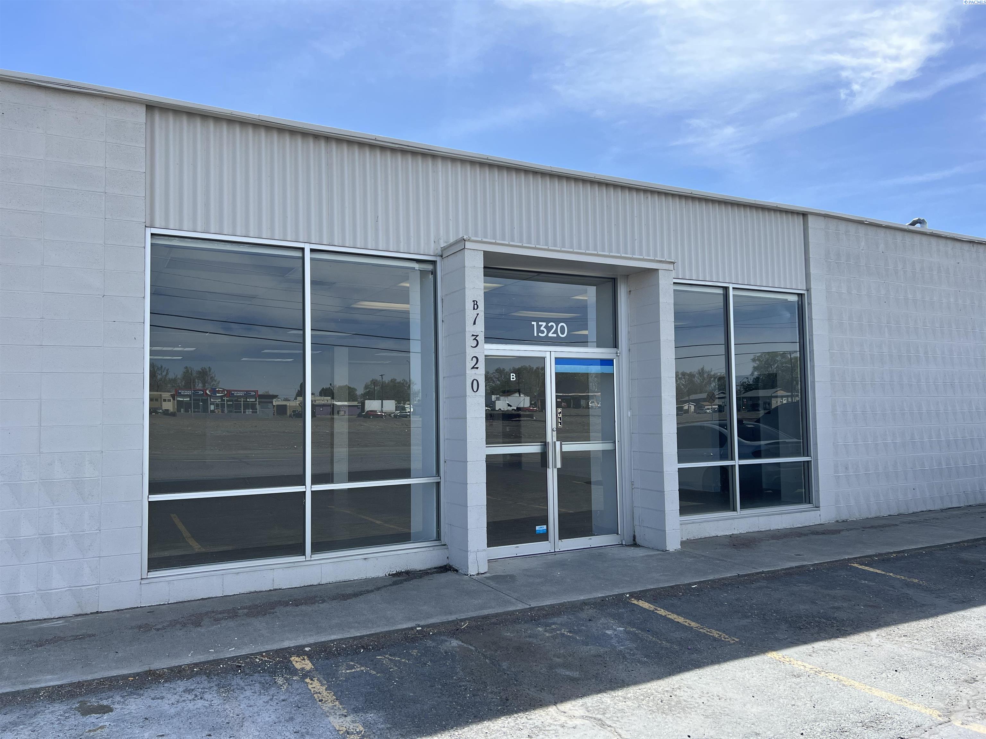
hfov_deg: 67.3
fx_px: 741
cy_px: 370
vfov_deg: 53.1
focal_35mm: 26
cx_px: 493
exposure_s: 1/2695
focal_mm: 5.7
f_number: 1.5
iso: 50
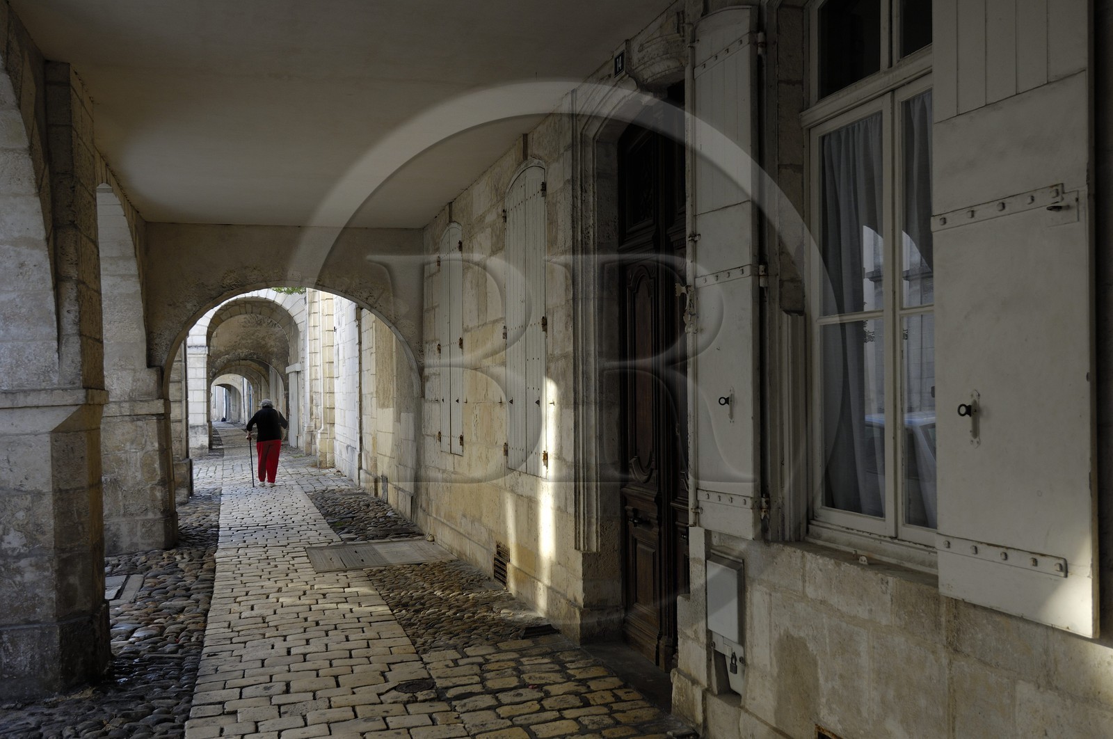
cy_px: 370
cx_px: 556
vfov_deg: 36.8
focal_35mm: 36
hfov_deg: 53.2
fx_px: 1111
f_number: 5.6
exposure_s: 1/60
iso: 100
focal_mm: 24
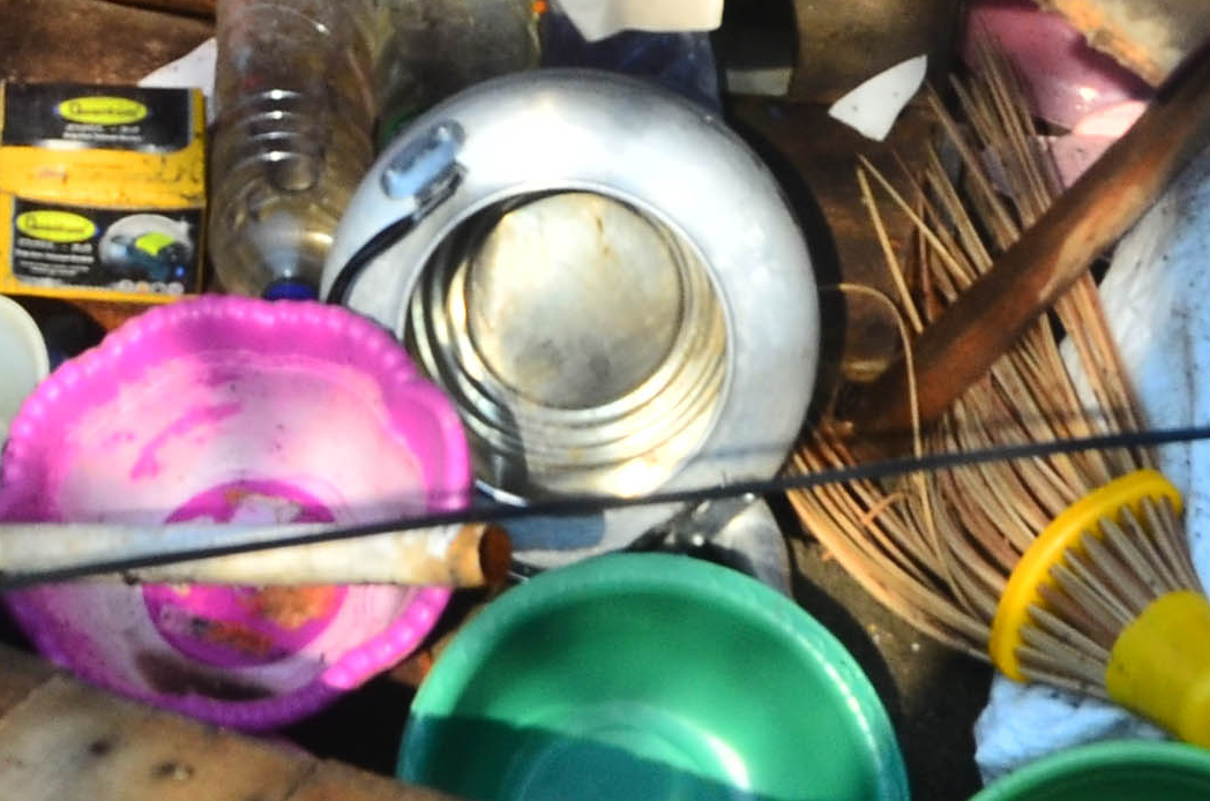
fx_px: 5915
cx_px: -393
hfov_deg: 11.4
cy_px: -540
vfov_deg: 7.6
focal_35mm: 176
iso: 200
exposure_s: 1/350
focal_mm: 25
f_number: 9.5
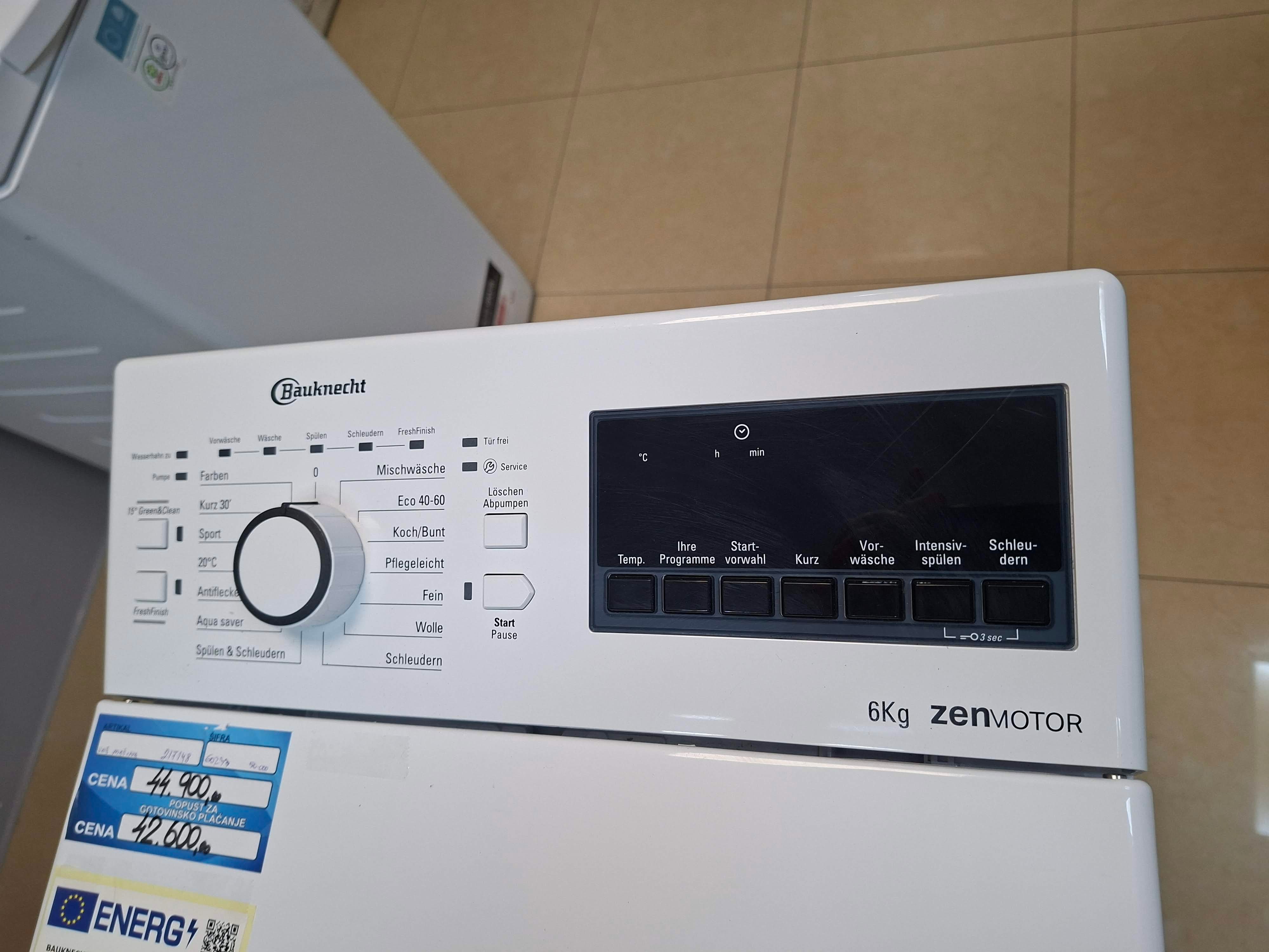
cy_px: 476
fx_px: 843
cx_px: 634
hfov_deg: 73.9
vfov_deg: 58.9
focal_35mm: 23
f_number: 1.8
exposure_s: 1/100
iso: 160
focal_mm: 5.54
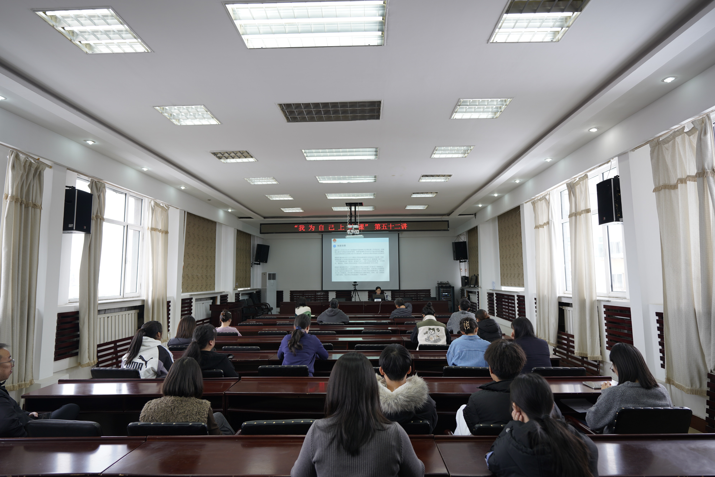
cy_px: 238
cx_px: 358
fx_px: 397
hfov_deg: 84.0
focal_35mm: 20
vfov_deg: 61.9
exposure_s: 1/30
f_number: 2.8
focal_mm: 20
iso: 125
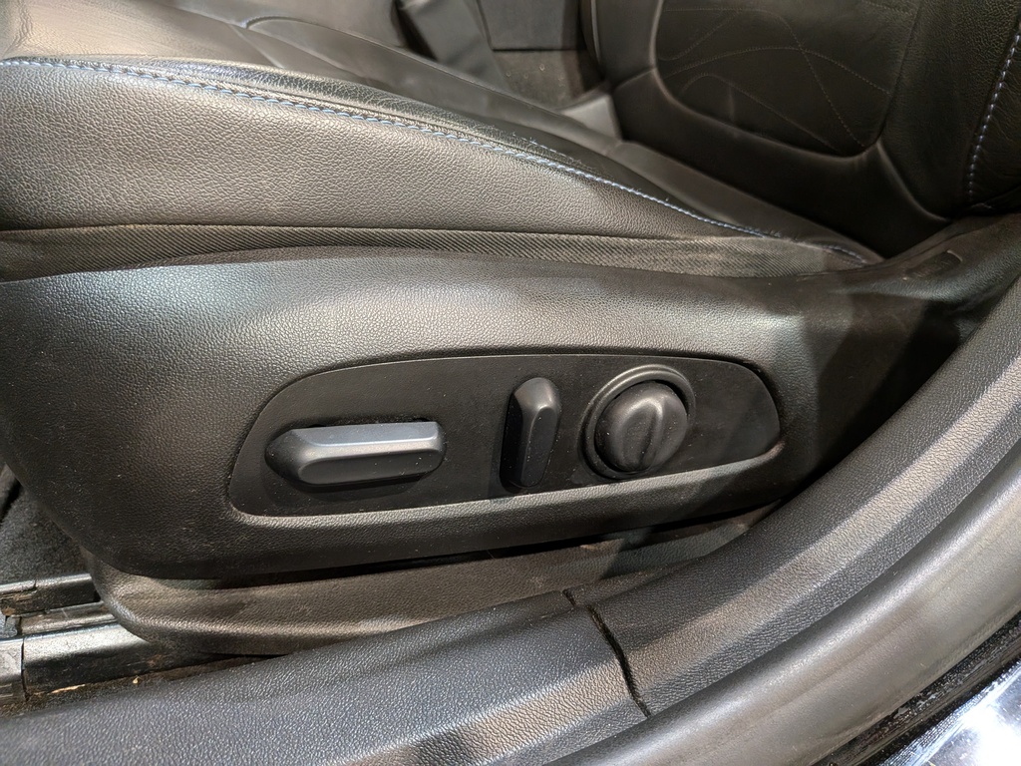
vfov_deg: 56.8
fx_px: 708
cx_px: 510
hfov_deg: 71.6
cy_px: 383
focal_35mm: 24
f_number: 1.7
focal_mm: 4.53
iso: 857
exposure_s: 1/100
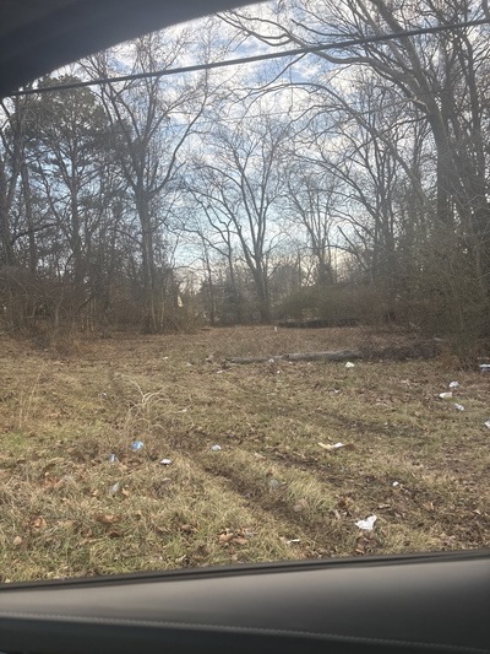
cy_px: 327
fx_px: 491
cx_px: 245
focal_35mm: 26
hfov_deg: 53.1
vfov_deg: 67.3
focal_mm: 5.96
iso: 50
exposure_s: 1/496
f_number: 1.6
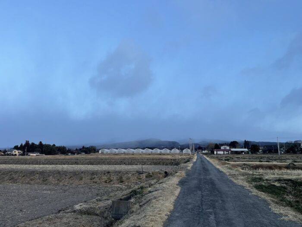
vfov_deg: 54.9
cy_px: 114
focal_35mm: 25
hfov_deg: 69.4
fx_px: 218
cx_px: 151
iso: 40
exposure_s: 1/181
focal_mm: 5.1
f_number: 1.6
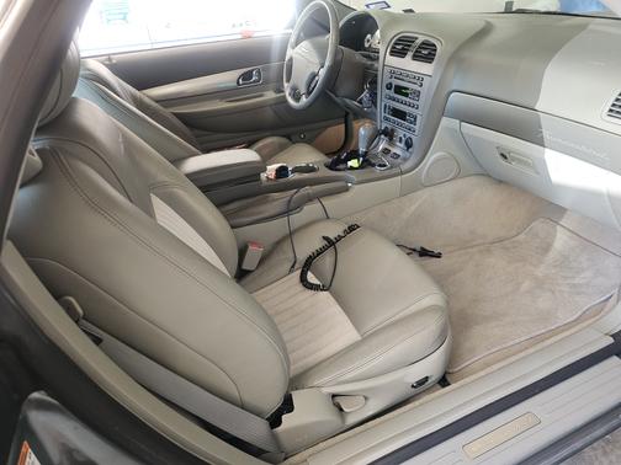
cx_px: 310
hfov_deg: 73.9
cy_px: 232
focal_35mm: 23
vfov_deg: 58.9
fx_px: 413
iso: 320
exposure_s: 1/59
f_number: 1.7
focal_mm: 6.3
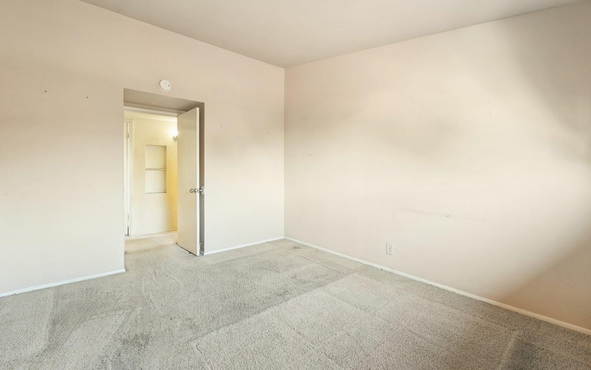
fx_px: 242
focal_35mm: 15
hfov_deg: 101.5
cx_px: 297
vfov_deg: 74.6
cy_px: 170
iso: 800
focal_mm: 14
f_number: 8
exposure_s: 1/30
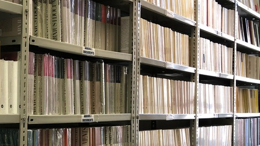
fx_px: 469
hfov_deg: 28.6
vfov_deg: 17.6
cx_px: -13
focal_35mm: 68
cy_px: 113
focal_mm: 3.99
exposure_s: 1/20
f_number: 1.8
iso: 40
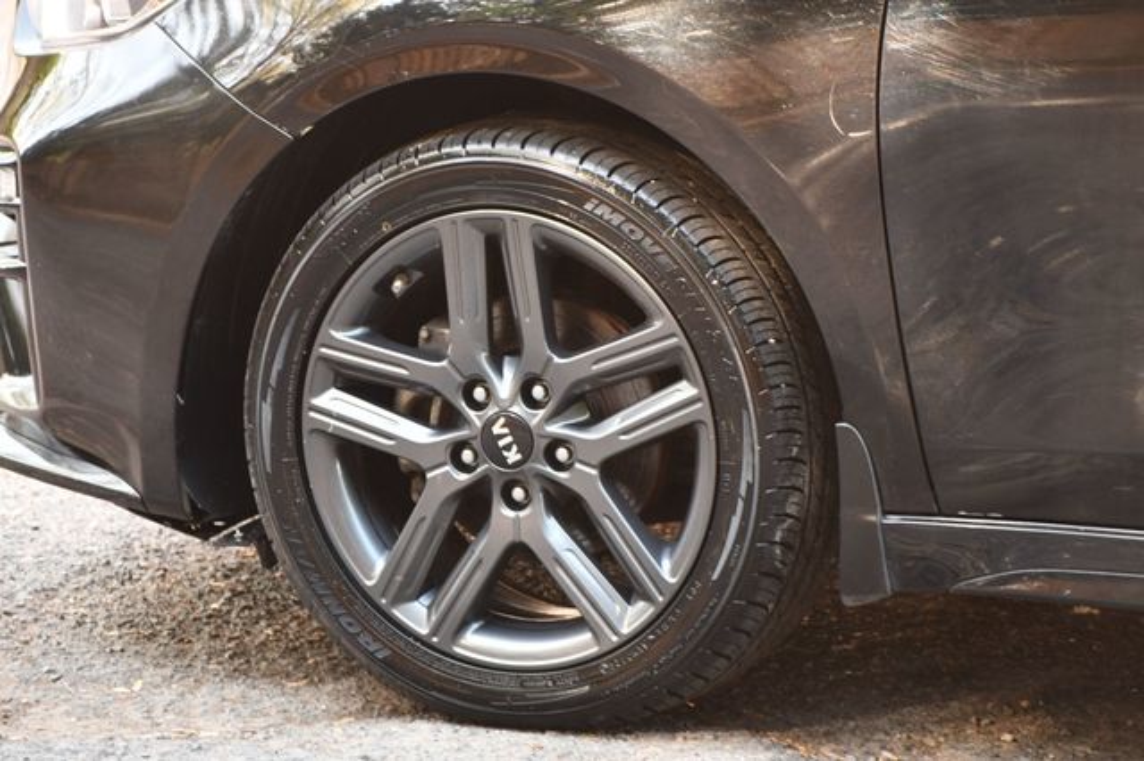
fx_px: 5812
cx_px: 572
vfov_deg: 7.5
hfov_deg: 11.2
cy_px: 380
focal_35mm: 183
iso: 900
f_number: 4.8
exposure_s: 1/125
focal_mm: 122
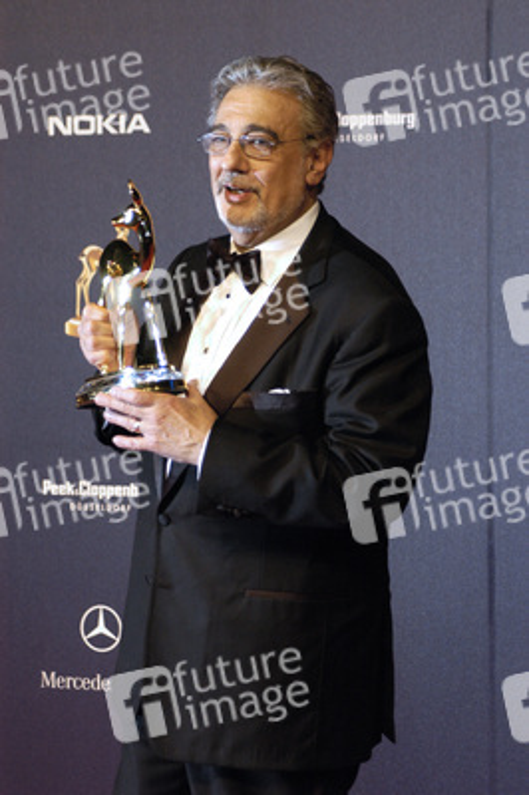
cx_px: 264
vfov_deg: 15.2
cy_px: 398
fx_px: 2981
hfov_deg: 10.1
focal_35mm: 135
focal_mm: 90
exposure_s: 1/100
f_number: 4.5
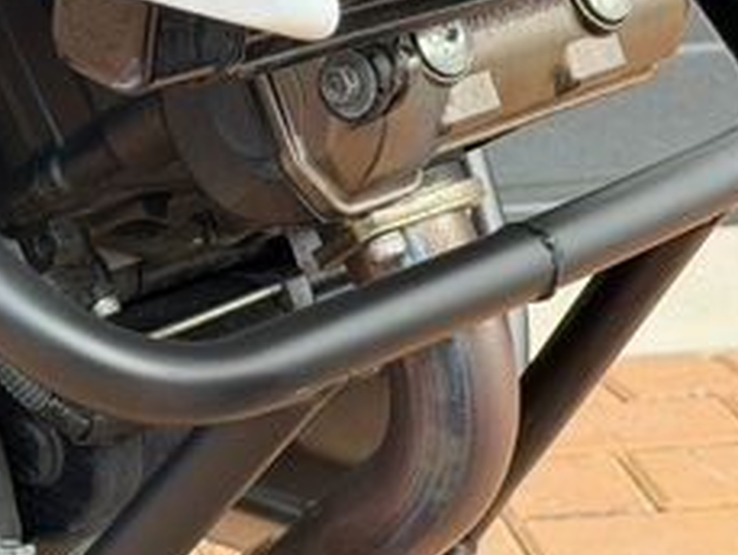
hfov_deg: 14.6
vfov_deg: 11.1
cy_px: 368
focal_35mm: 134
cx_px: 142
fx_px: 2858
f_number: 1.78
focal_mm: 6.76
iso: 100
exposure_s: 1/987
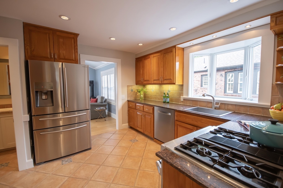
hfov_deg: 100.4
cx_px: 142
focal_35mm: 15
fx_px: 118
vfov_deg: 77.2
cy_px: 94
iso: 320
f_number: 4
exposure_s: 1/80
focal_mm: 10
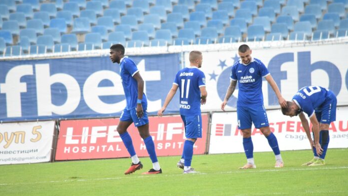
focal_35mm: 442
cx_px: 174
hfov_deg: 4.9
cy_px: 114
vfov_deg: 2.8
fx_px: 4079
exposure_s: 1/1000
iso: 3200
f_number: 5.6
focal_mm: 280
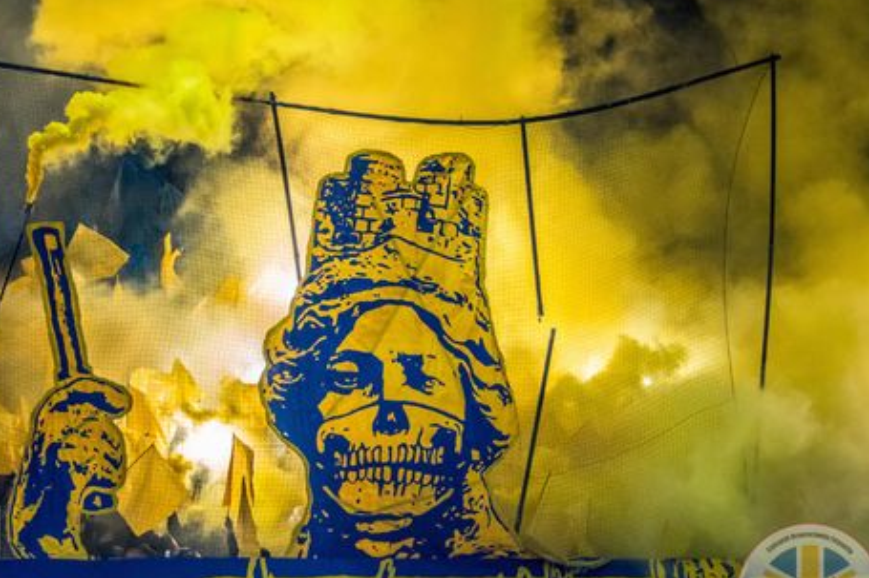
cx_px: 363
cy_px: 332
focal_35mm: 749
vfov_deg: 1.8
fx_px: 18073
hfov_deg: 2.8
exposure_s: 1/250
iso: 1600
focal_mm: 219.33
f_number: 4
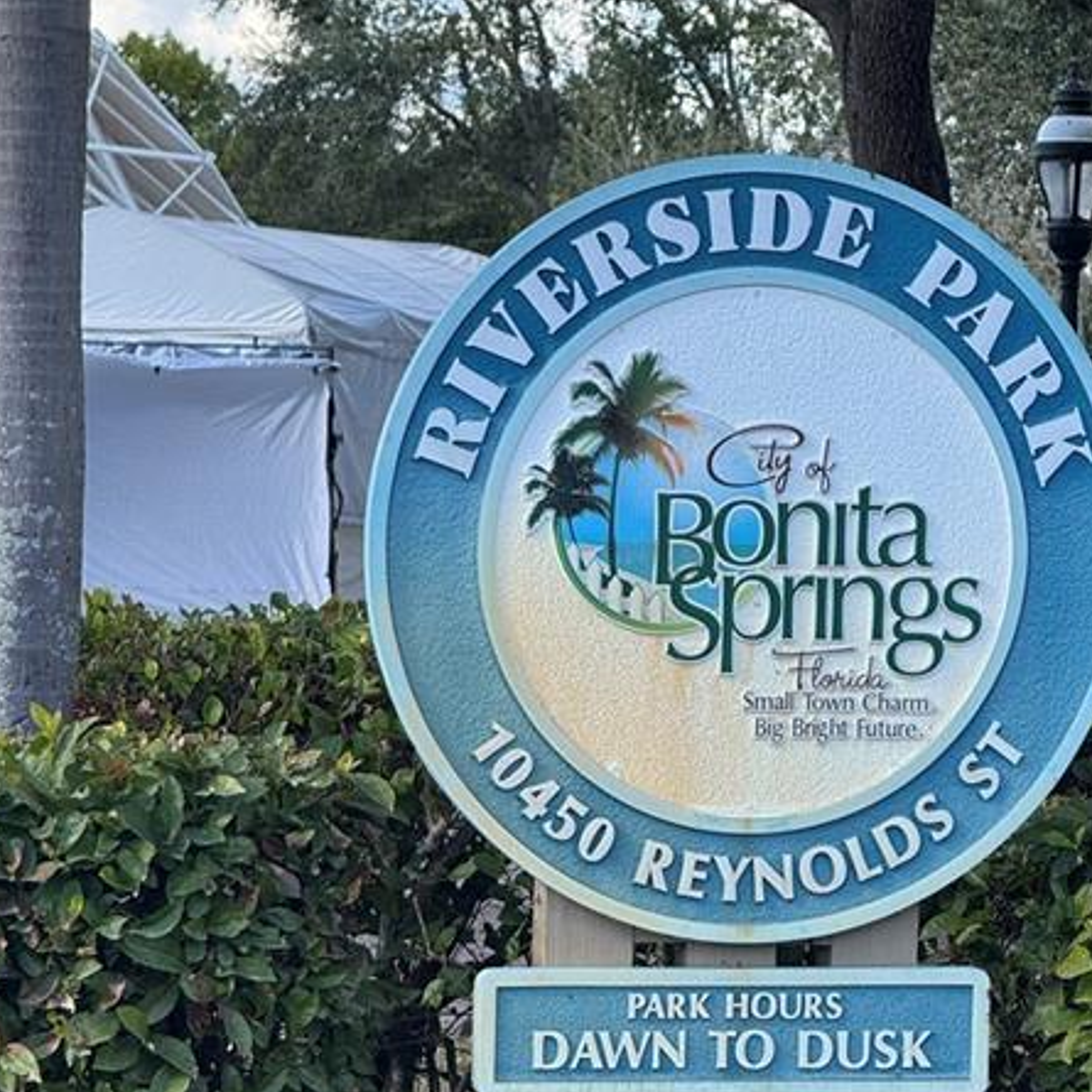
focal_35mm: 183
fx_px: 6531
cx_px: 675
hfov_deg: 9.6
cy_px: 682
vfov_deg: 9.6
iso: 50
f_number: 2.8
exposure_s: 1/236
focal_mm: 15.66
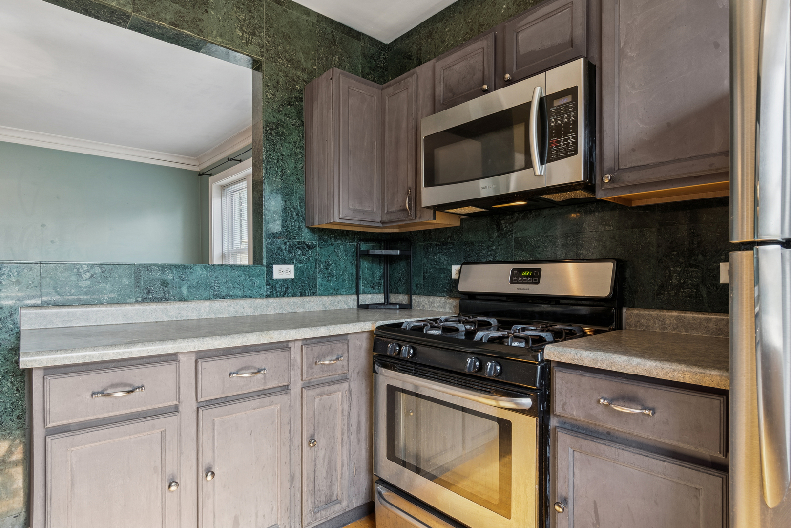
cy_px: 264
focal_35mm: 18
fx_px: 395
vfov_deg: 67.4
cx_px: 396
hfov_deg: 90.0
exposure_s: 1/13
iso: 250
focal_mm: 12
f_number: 8
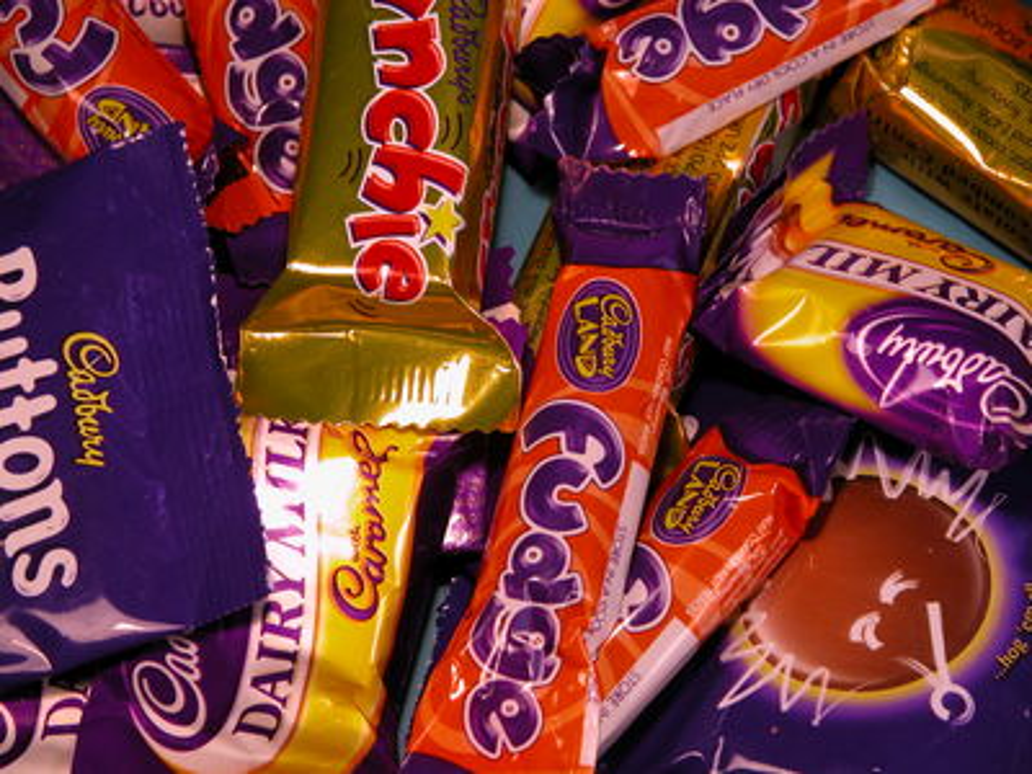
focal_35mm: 161
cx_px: 516
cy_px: 387
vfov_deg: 9.2
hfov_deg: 12.3
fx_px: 4800
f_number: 3.9
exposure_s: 1/59.9
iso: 100
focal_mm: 41.1
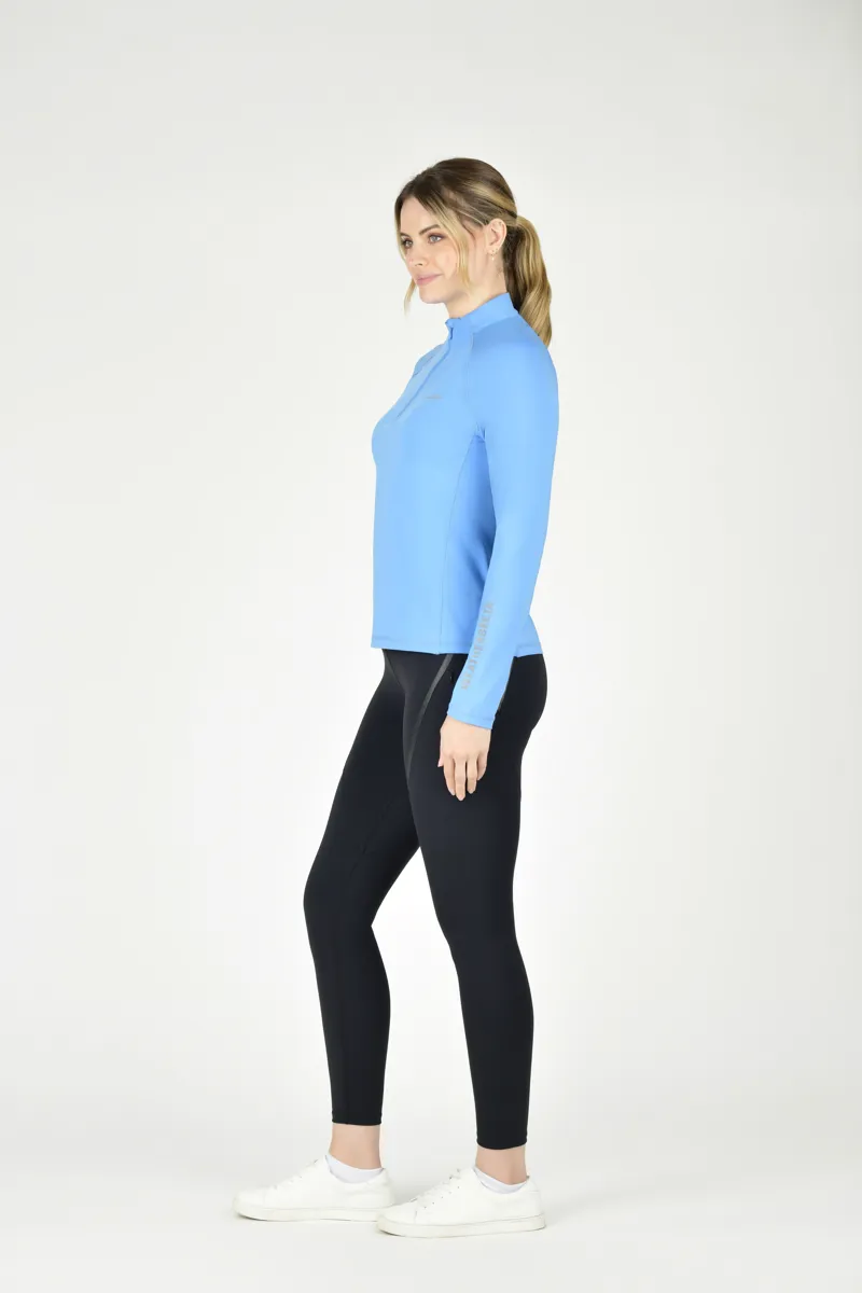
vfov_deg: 28.1
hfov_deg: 18.9
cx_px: 431
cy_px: 646
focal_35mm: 72
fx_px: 2586
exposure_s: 1/160
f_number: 5
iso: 125
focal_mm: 72
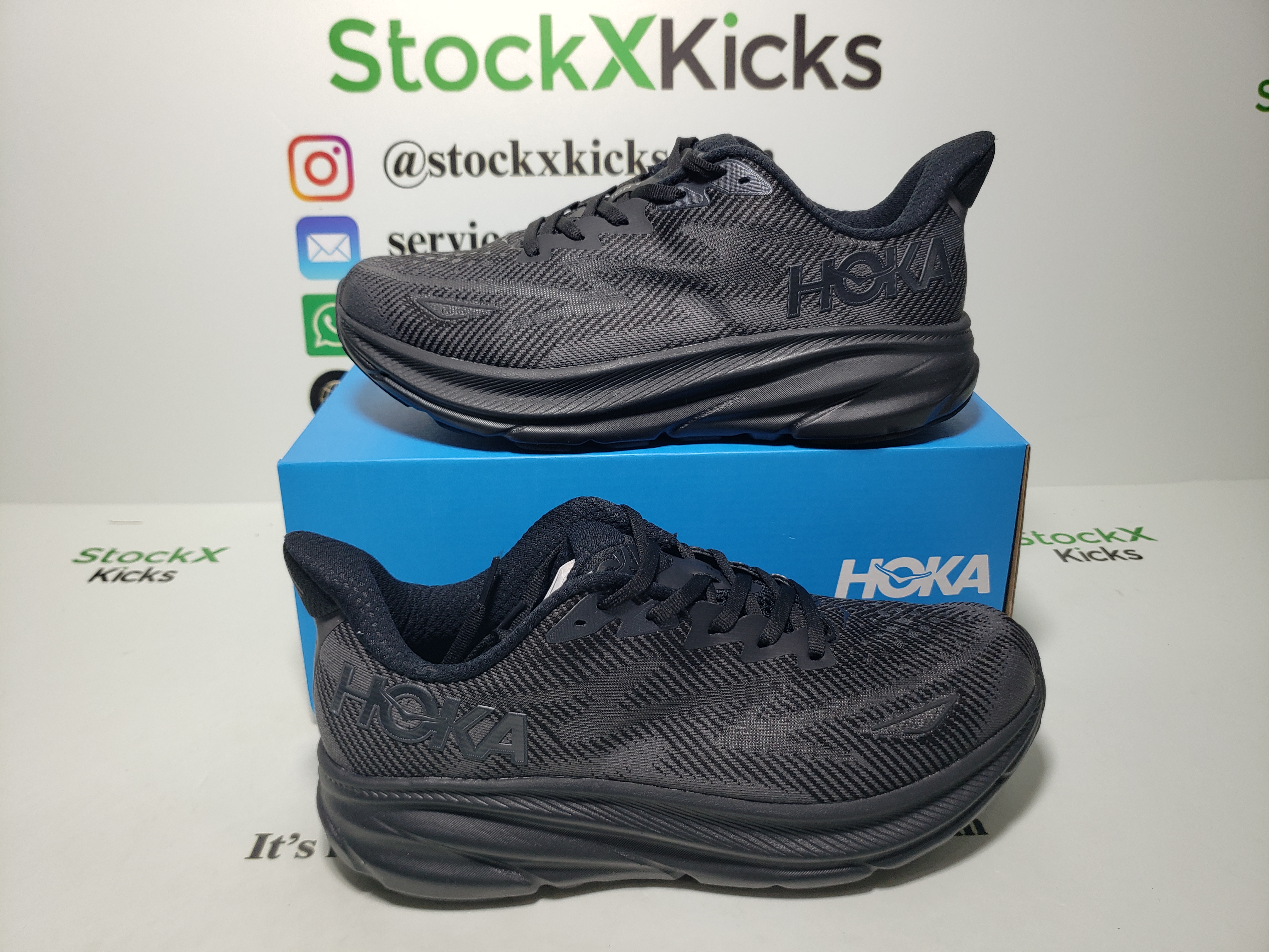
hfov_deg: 67.3
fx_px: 953
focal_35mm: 26
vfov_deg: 53.1
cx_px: 634
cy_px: 476
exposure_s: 1/281
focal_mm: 4.3
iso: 50
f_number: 1.5
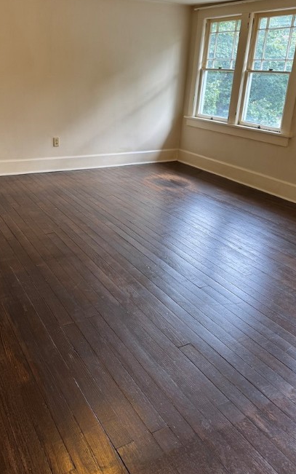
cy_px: 200
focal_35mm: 30
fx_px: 387
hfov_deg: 41.5
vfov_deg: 62.6
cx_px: 109
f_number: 1.78
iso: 100
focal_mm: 6.76
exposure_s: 1/120
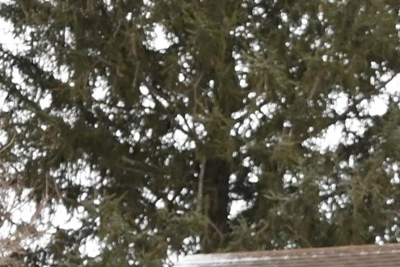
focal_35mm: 149
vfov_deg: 8.5
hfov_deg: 12.6
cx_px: 707
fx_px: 1655
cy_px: 630
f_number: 4.5
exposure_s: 1/400
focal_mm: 16
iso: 640
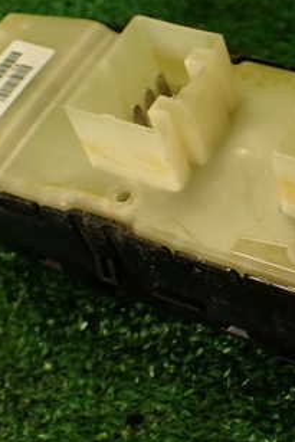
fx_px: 798
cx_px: 294
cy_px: 217
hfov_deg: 20.3
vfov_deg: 30.9
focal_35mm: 65
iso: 160
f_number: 2.4
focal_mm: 5.79
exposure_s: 1/60
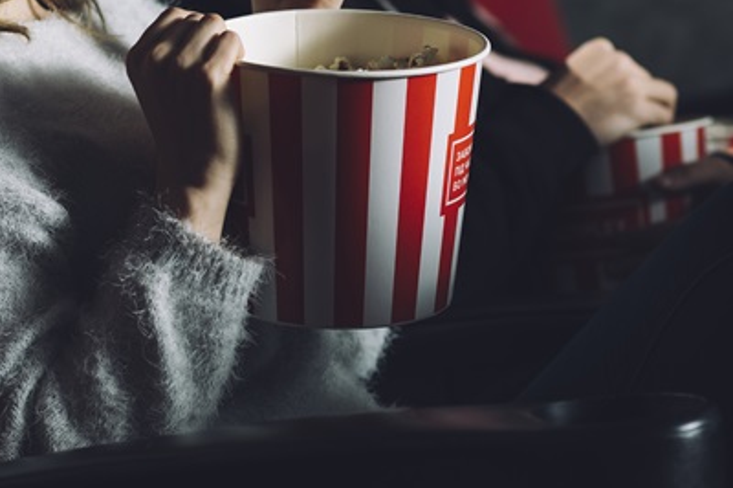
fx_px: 3458
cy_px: 16
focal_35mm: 170
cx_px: 323
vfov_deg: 8.0
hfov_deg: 12.1
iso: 400
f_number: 3.5
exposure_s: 1/160
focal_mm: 85
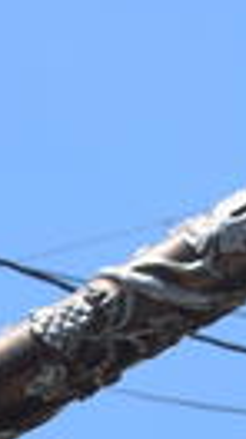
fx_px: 4790
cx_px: 658
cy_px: -40
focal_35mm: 412
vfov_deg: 5.2
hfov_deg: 2.9
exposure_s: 1/1600
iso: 400
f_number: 6.3
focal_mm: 72
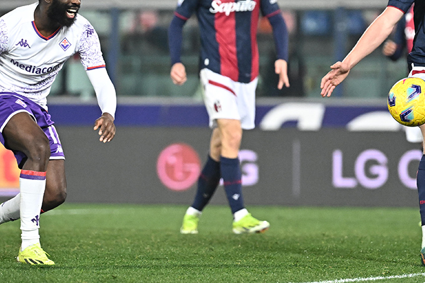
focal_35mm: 456
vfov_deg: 3.0
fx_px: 5383
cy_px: 92
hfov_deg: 4.5
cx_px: 254
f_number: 4
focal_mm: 260
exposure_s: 1/1600
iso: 5000
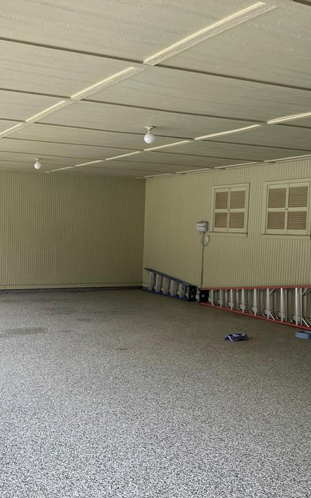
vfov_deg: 52.7
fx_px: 502
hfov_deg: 32.9
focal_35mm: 37
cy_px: 249
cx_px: 40
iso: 50
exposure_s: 1/515
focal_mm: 5.1
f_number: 1.6
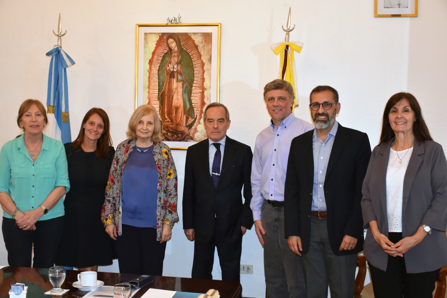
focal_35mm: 45
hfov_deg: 43.6
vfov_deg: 29.9
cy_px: 149
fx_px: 559
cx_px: 224
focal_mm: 30
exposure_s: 1/60
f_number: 5
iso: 800
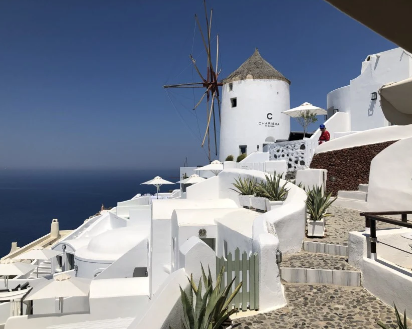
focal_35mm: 30
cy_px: 167
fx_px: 366
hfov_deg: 58.8
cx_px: 205
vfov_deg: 48.5
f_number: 1.8
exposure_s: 1/6024
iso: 20
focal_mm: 4
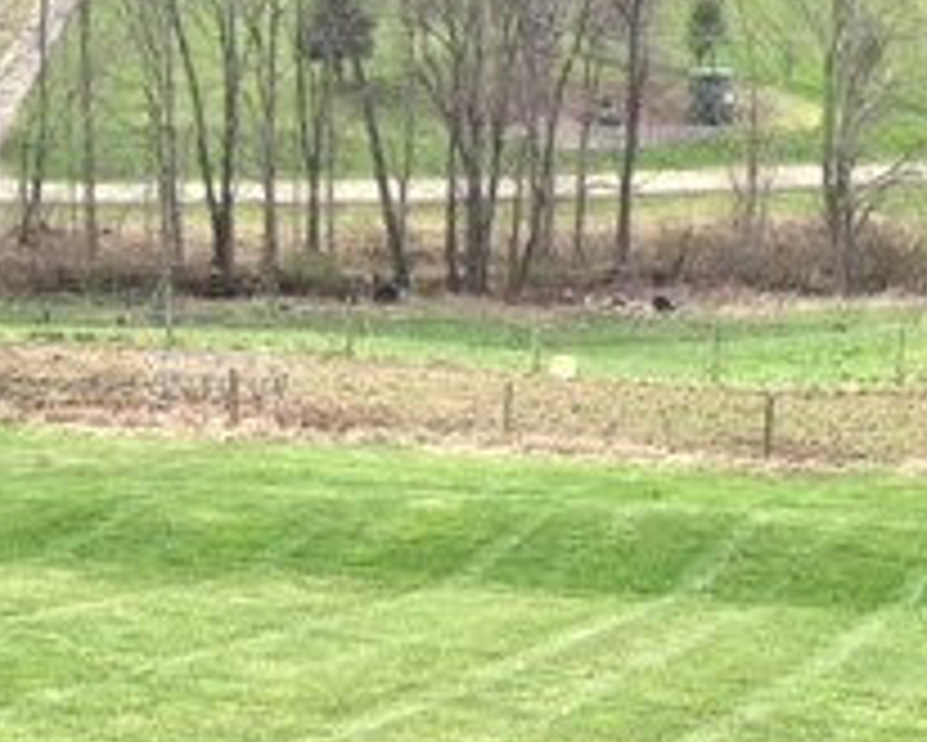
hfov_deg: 21.7
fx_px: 2415
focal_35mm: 88
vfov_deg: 17.0
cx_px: 500
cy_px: 800
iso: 25
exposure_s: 1/630
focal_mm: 4.15
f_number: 2.2
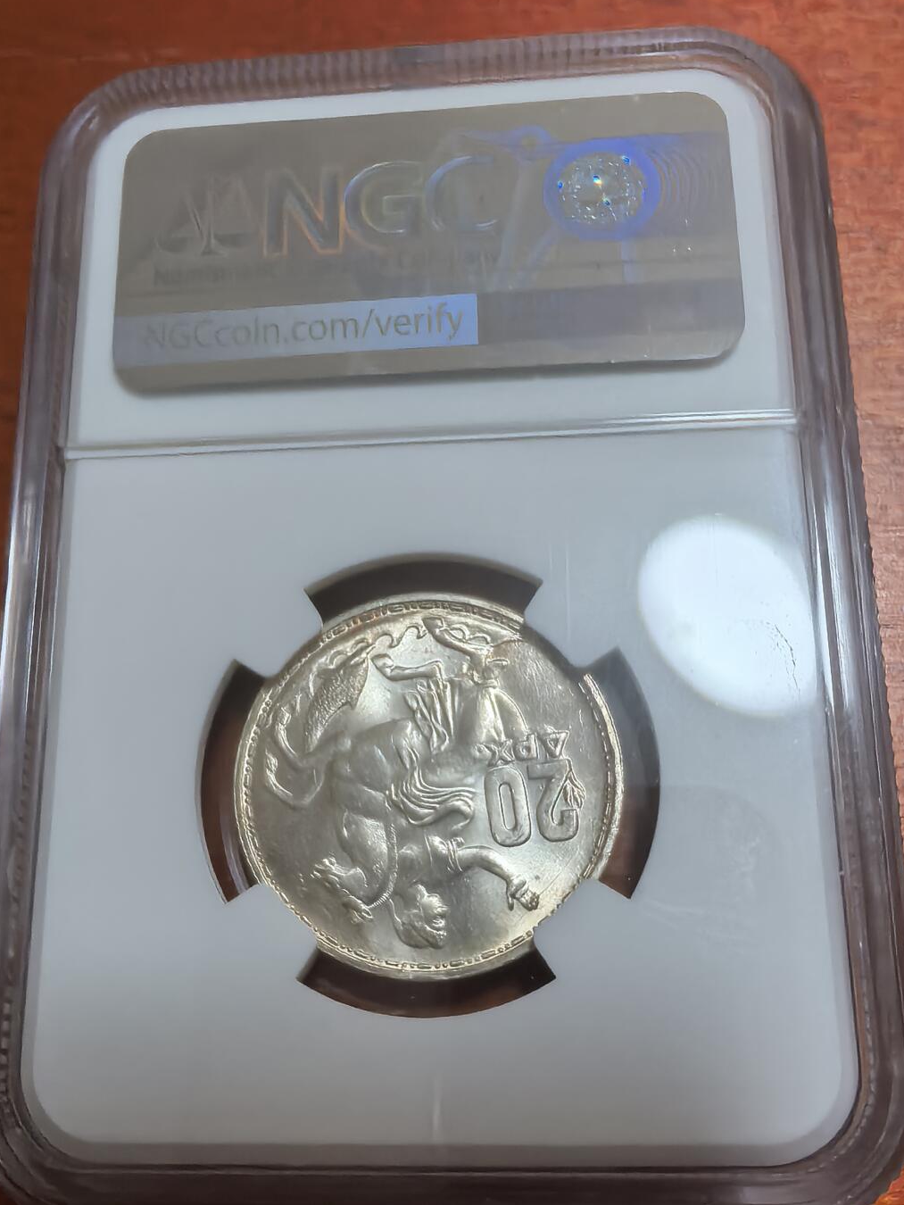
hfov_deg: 44.1
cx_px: 411
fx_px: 1114
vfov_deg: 56.6
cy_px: 677
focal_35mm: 32
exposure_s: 1/33.3
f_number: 2.2
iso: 160
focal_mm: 1.68
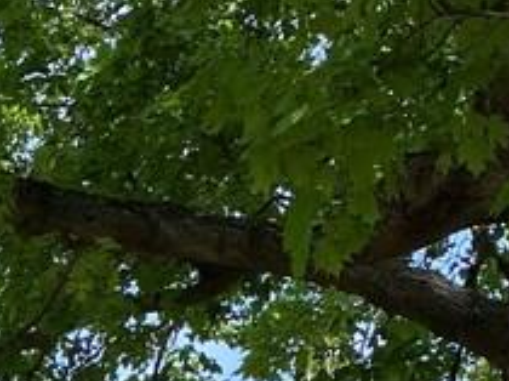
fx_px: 1865
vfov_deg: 10.2
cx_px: 63
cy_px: 912
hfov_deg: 15.4
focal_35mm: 127
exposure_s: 1/637
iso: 32
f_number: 1.8
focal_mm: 4.25
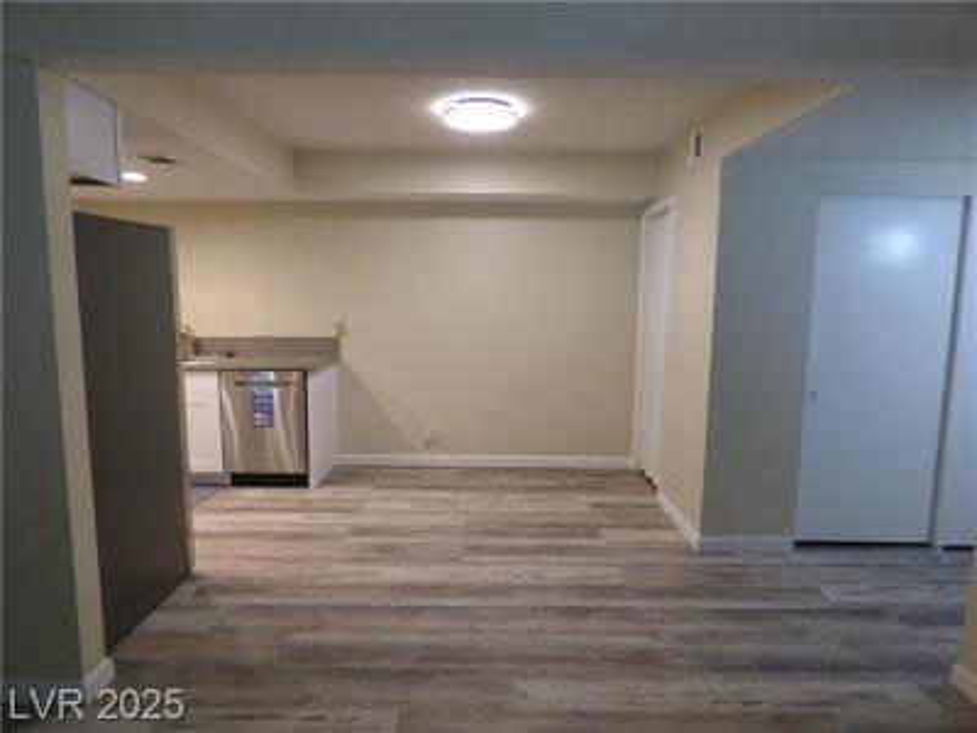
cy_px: 366
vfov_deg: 66.0
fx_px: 564
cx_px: 488
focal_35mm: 20
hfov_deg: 81.7
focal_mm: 3.58
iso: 400
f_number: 2.8
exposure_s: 1/50
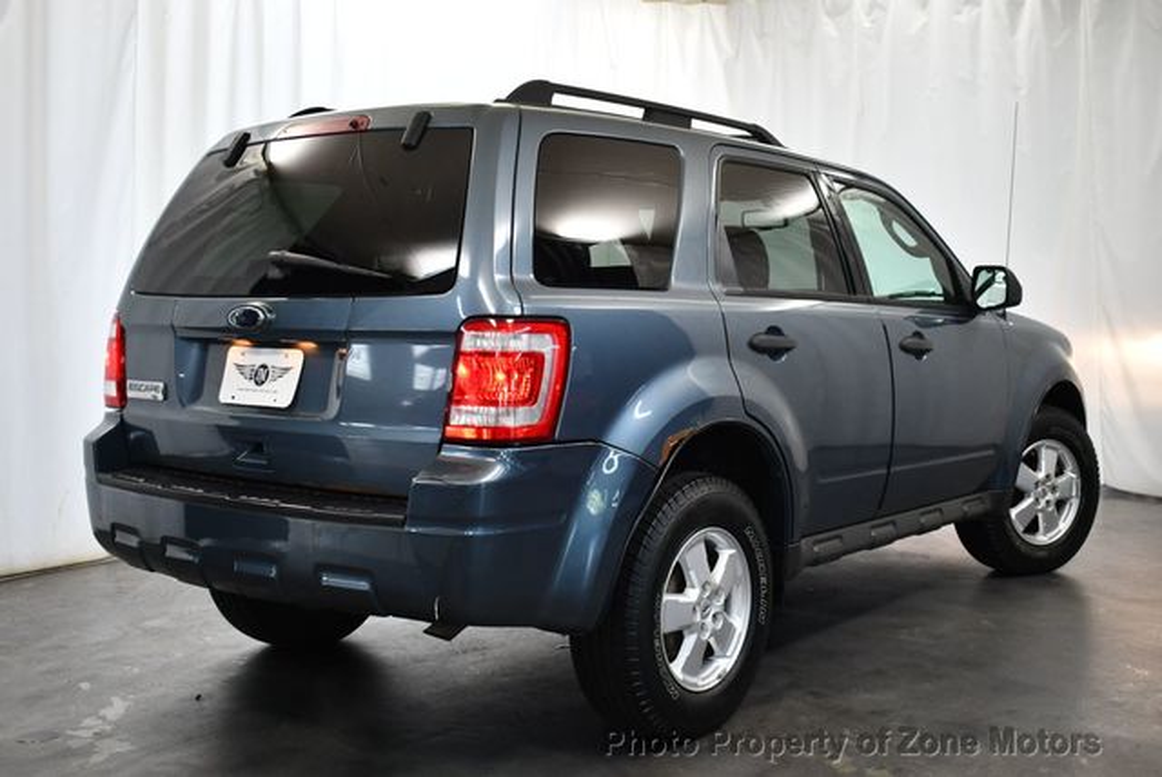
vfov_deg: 30.6
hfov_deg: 44.5
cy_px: 388
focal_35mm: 44
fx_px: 1421
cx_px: 581
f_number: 3.8
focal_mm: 22
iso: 800
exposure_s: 1/125
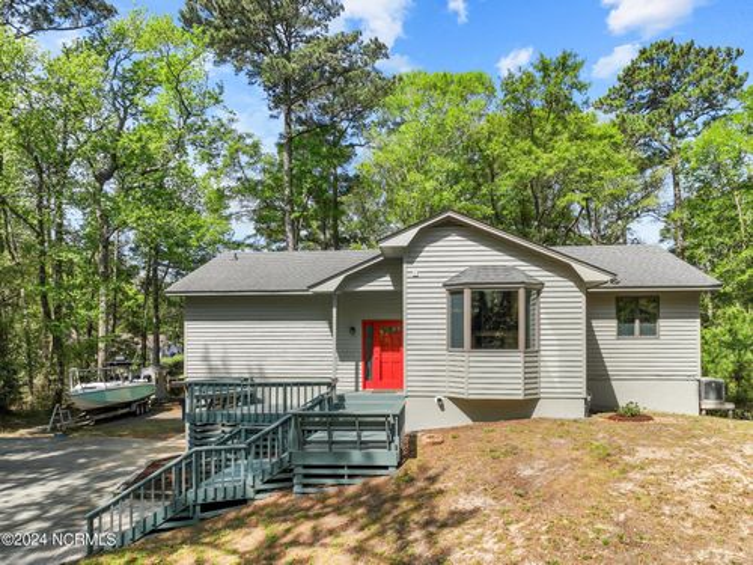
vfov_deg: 56.8
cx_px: 376
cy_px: 282
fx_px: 522
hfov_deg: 71.6
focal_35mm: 24
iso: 100
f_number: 2.8
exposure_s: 1/2000
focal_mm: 12.29
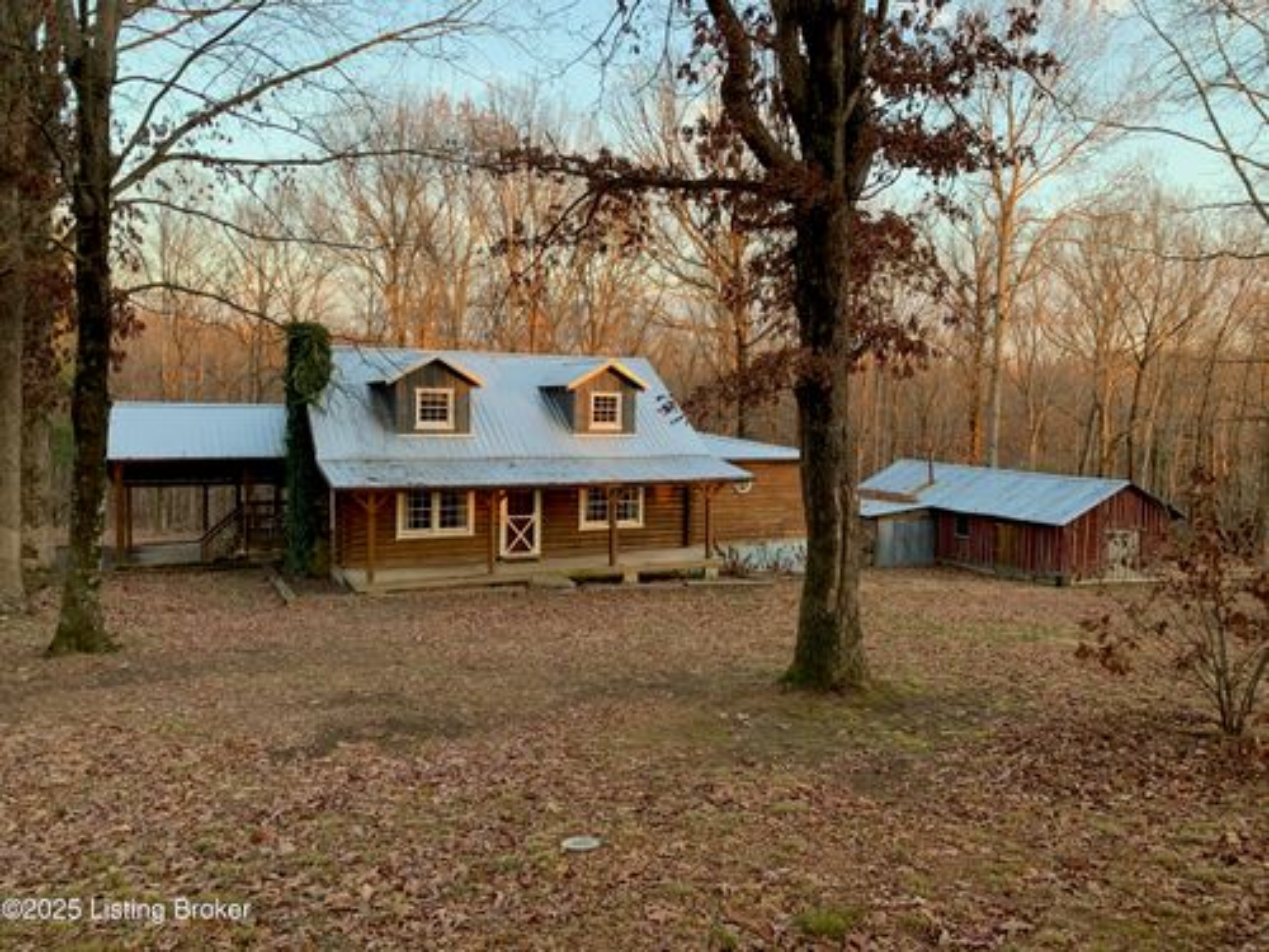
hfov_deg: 67.3
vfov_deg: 53.1
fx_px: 953
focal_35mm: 26
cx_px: 634
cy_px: 476
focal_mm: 4.25
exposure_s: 1/121
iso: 50
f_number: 1.8
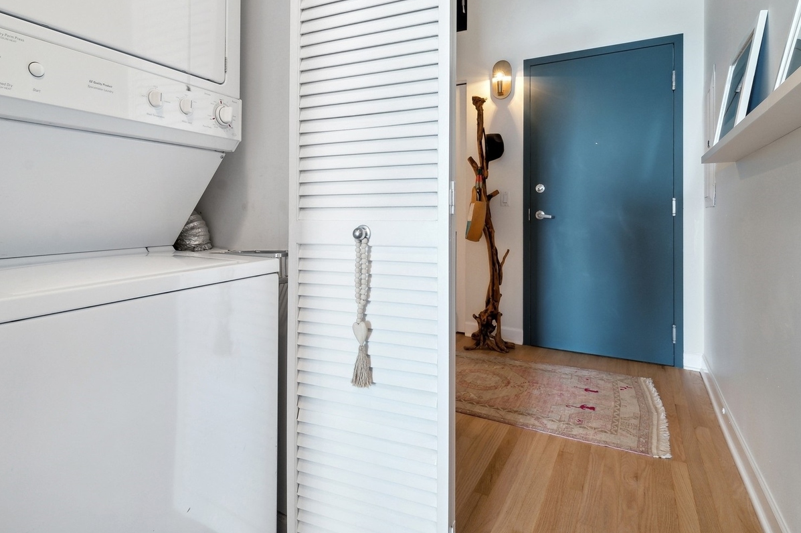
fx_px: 422
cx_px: 377
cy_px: 214
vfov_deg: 63.9
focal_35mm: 19
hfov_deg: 86.9
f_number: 8
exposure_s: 1/3.33
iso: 400
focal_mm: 14
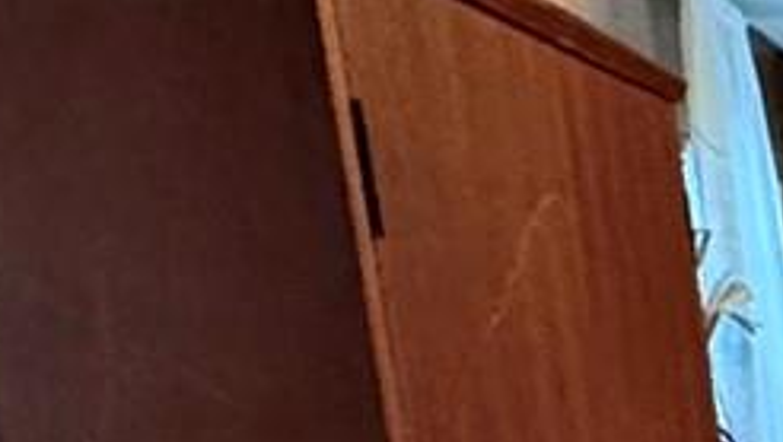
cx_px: 1835
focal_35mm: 99
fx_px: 2058
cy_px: 733
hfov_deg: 14.6
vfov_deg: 11.6
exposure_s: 1/60
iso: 640
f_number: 2.2
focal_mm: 2.22
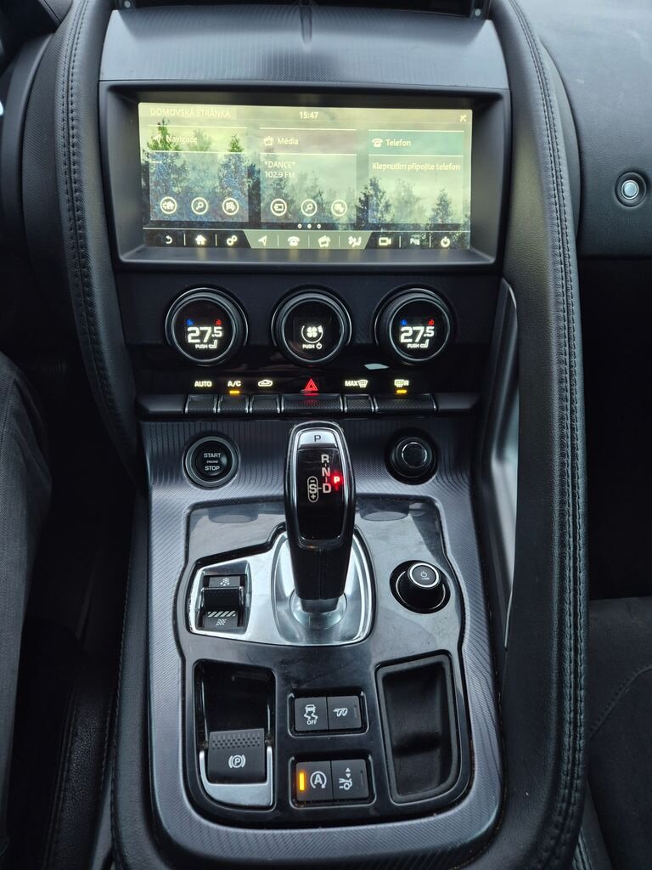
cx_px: 326
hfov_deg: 58.9
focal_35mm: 23
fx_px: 578
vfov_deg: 73.9
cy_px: 435
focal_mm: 5.4
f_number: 1.8
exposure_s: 1/31
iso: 400
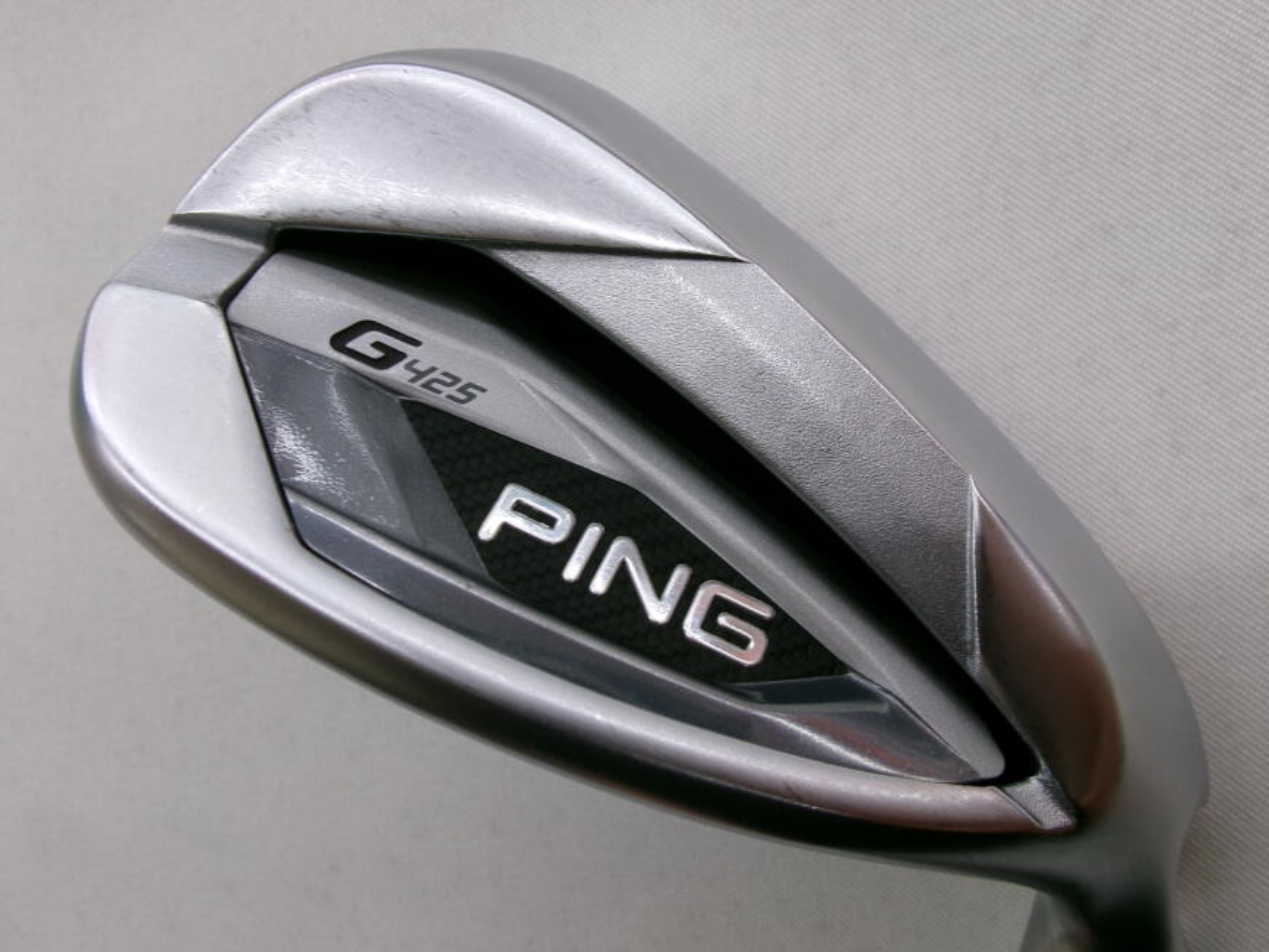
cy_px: 475
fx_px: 1136
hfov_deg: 58.3
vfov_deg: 45.4
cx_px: 654
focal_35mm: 31
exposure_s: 1/34
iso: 122
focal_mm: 5.1
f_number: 3.9
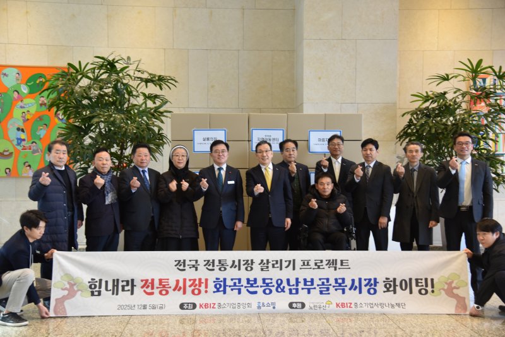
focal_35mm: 46
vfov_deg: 29.3
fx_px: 645
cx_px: 252
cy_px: 168
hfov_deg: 42.7
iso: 1250
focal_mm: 46
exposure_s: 1/60
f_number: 4
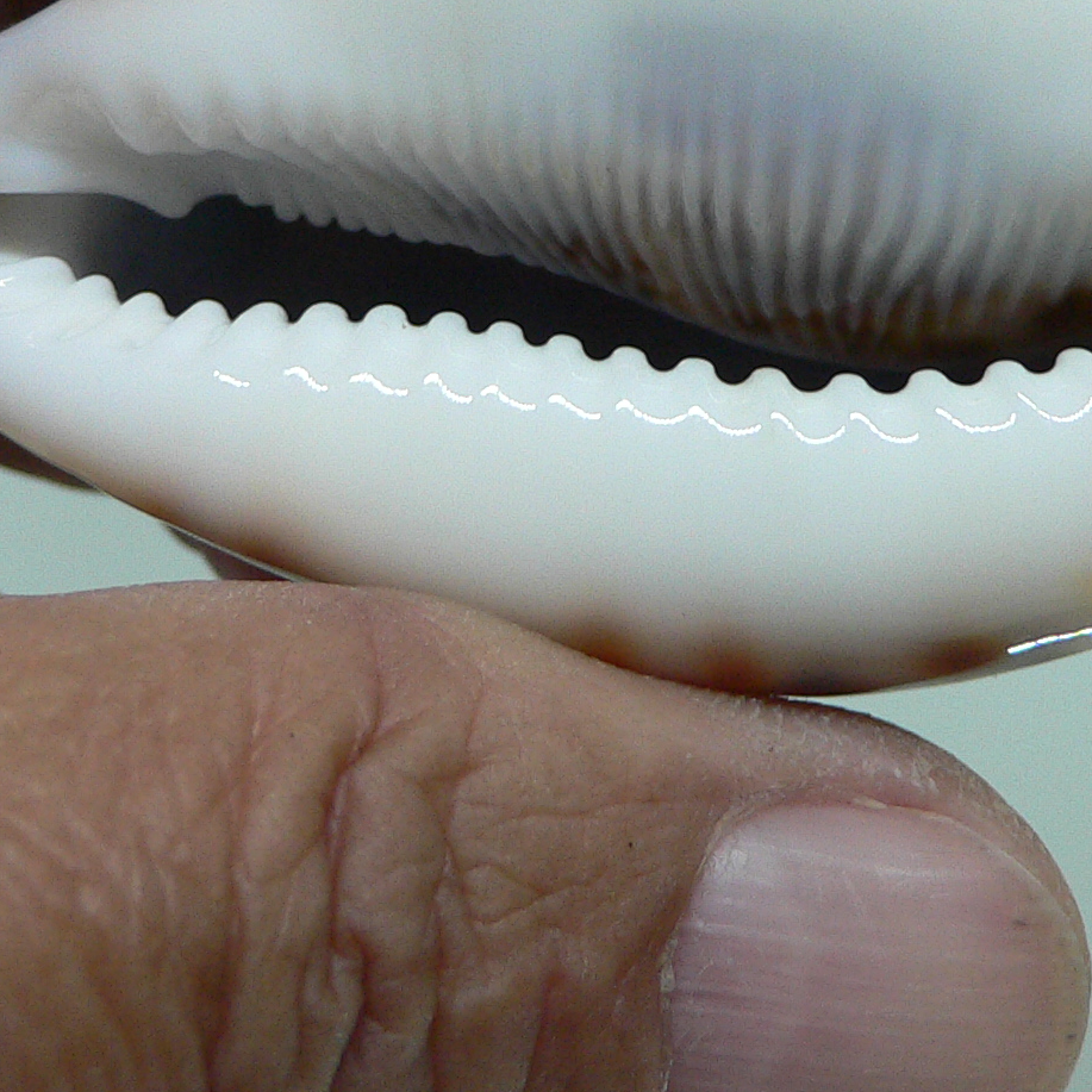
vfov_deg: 25.1
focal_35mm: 68
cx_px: 730
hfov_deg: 25.2
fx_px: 2427
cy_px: 274
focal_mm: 4.6
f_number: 2.8
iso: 150
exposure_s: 1/60
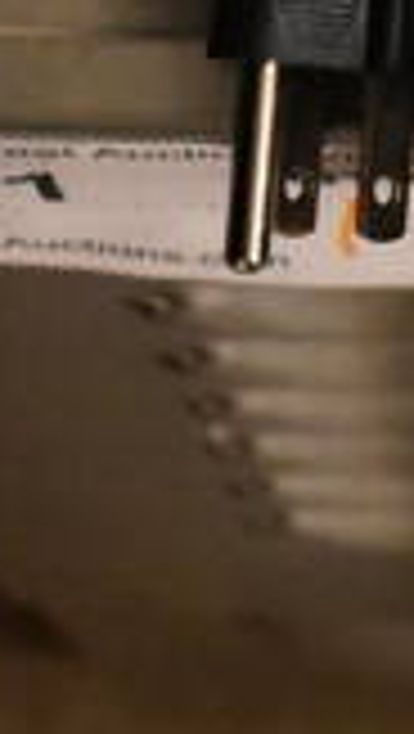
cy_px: -372
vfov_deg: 11.2
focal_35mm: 185
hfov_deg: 6.5
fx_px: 3600
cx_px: 680
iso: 4500
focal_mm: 21
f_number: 3.8
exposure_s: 1/125
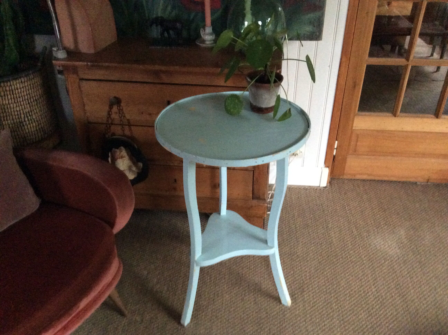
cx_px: 224
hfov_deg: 56.9
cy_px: 168
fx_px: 414
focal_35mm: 32
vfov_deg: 44.1
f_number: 2.4
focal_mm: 3.3
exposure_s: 1/17
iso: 500
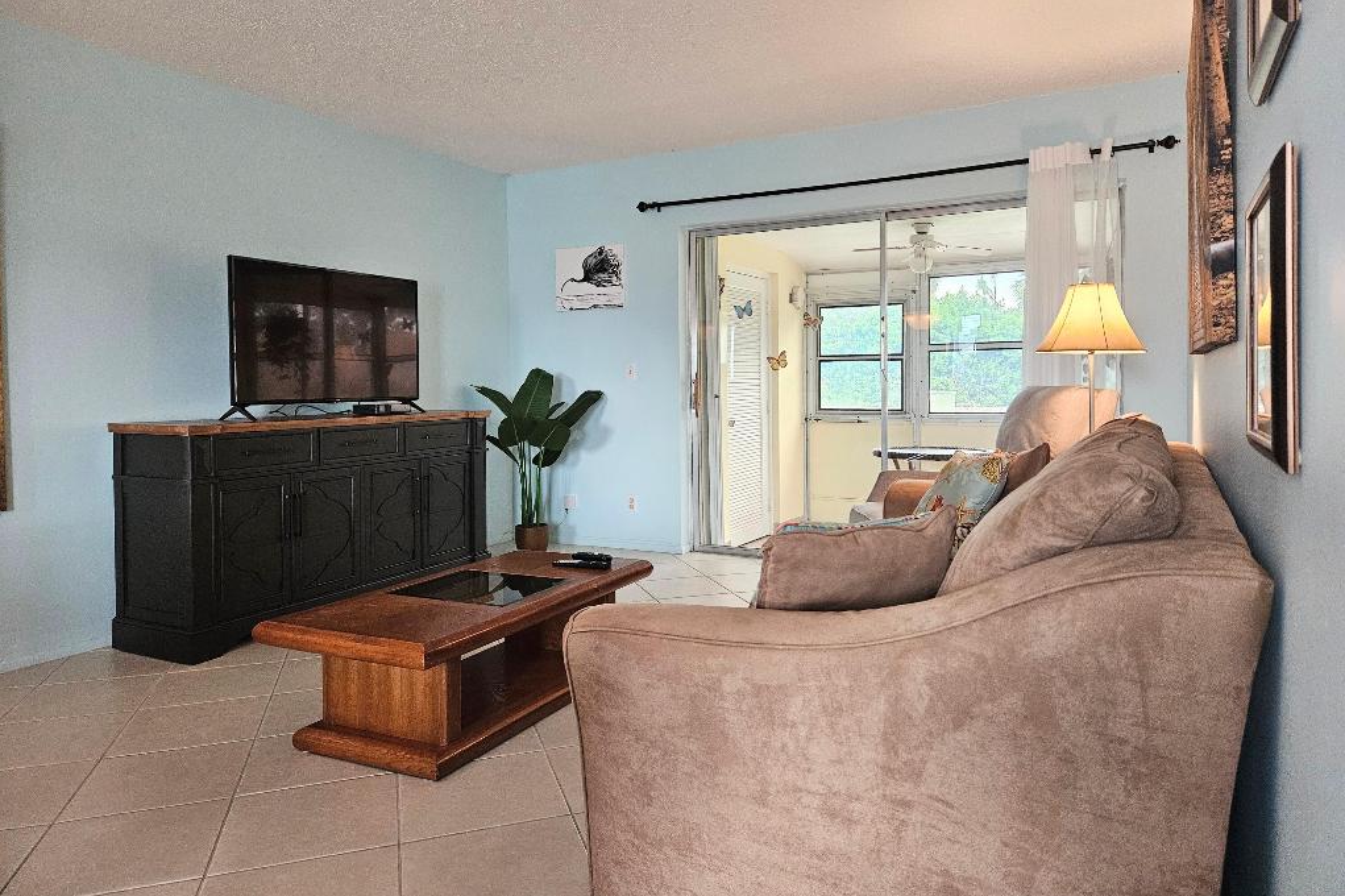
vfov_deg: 53.0
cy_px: 399
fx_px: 896
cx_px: 672
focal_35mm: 24
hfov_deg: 73.8
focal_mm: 5.4
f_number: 1.8
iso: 500
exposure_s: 1/120
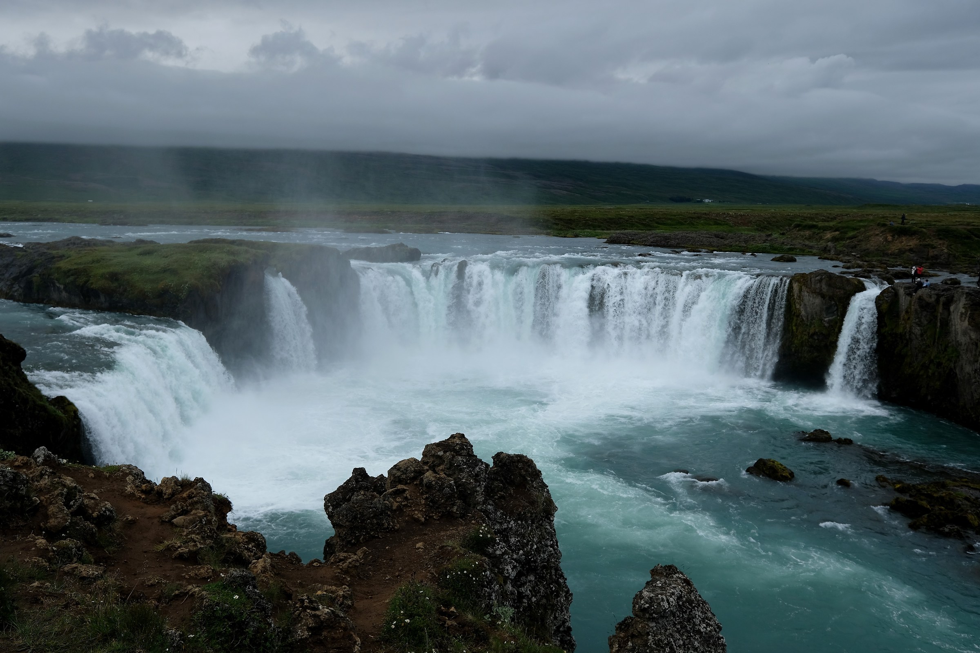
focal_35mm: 30
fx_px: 817
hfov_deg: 61.9
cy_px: 326
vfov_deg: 43.6
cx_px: 490
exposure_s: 1/600
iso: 200
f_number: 5.6
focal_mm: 20
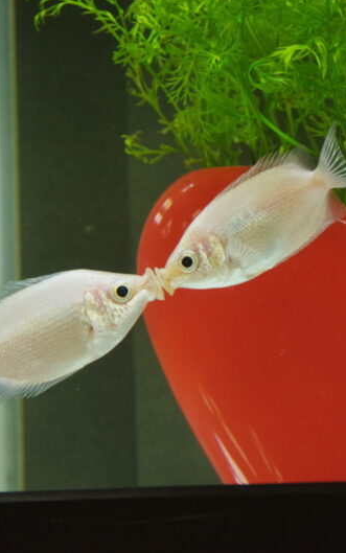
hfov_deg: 4.2
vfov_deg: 6.7
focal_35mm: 311
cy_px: 276
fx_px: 4688
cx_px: 148
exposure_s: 1/200
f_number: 5.6
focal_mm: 135
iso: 1600
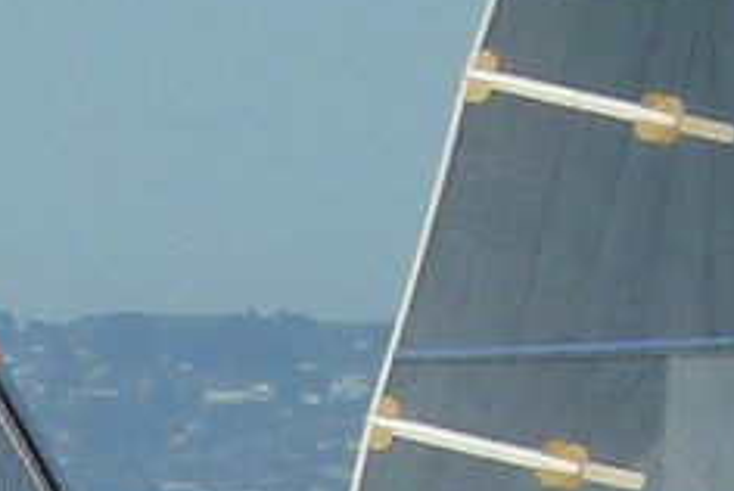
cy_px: 802
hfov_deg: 1.3
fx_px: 33479
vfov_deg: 0.8
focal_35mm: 1640
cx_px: -678
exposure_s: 1/800
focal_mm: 38.9
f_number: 5.6
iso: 100
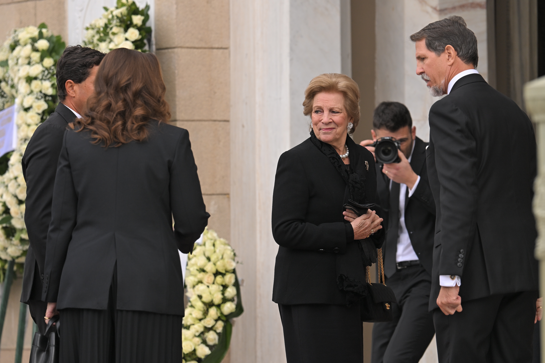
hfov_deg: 6.4
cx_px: 272
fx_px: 4844
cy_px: 182
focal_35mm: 320
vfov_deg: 4.3
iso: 720
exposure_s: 1/640
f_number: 7.1
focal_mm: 320
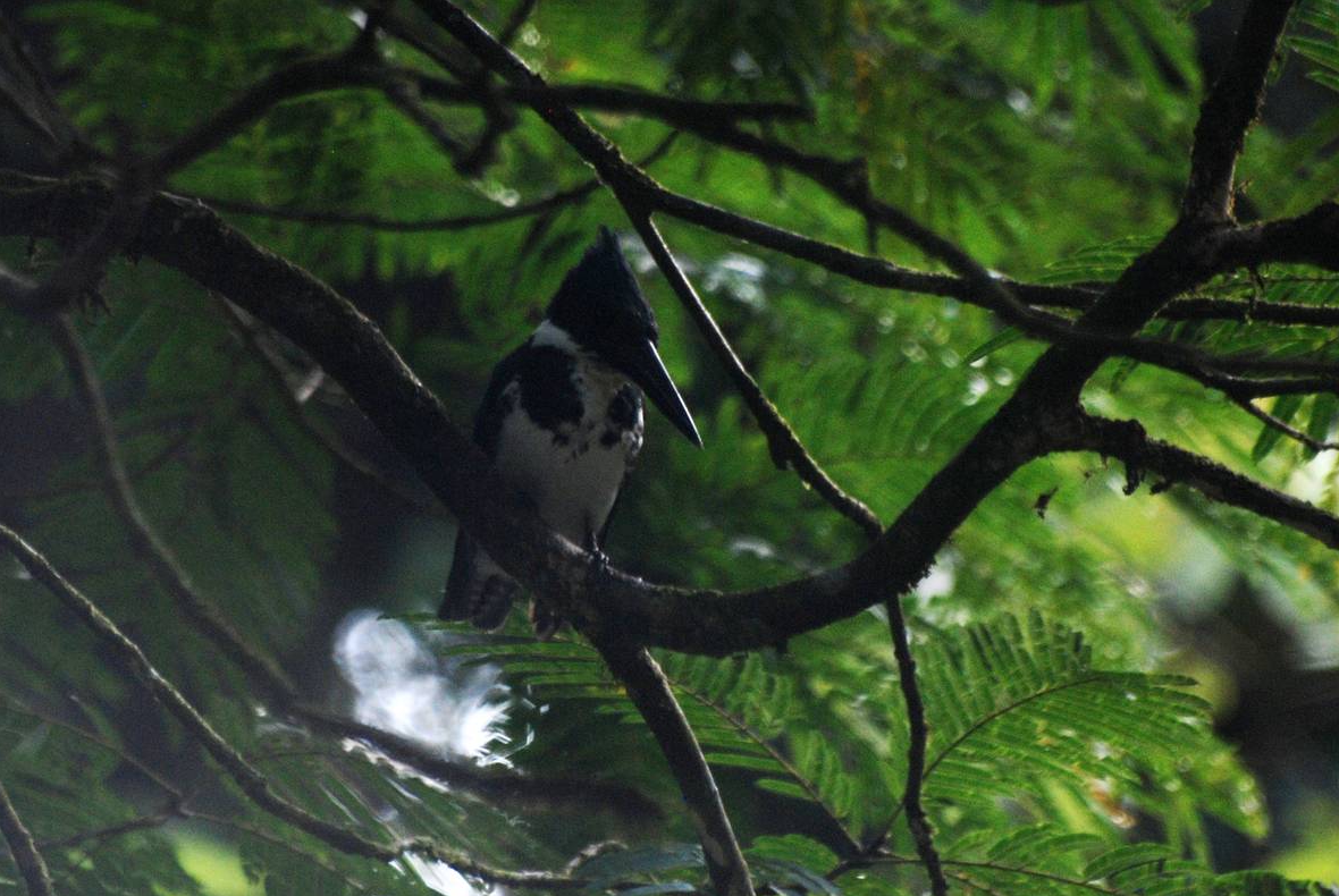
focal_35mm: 610
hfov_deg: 3.4
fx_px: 22716
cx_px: 832
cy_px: 334
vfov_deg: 2.3
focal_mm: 300
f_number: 5.6
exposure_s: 1/160
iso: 400
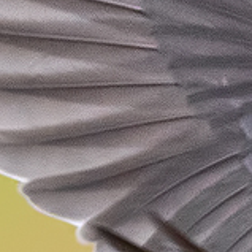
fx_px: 52934
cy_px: 353
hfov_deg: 0.3
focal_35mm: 6427
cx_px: 514
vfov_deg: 0.3
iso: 2000
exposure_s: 1/3200
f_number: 4
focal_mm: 500
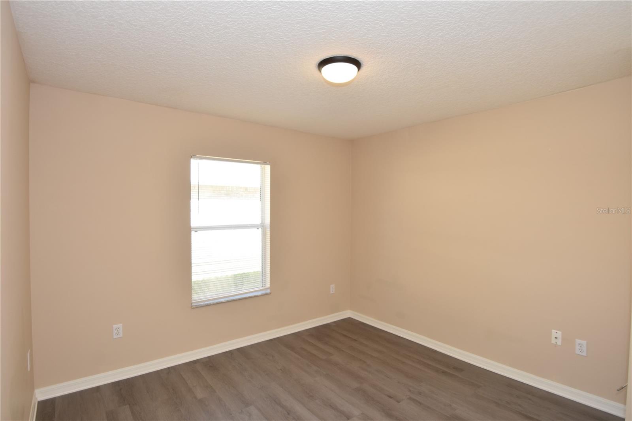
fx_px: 316
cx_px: 316
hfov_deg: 90.0
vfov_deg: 67.4
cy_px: 210
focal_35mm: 18
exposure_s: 1/60
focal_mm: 12
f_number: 4
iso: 200
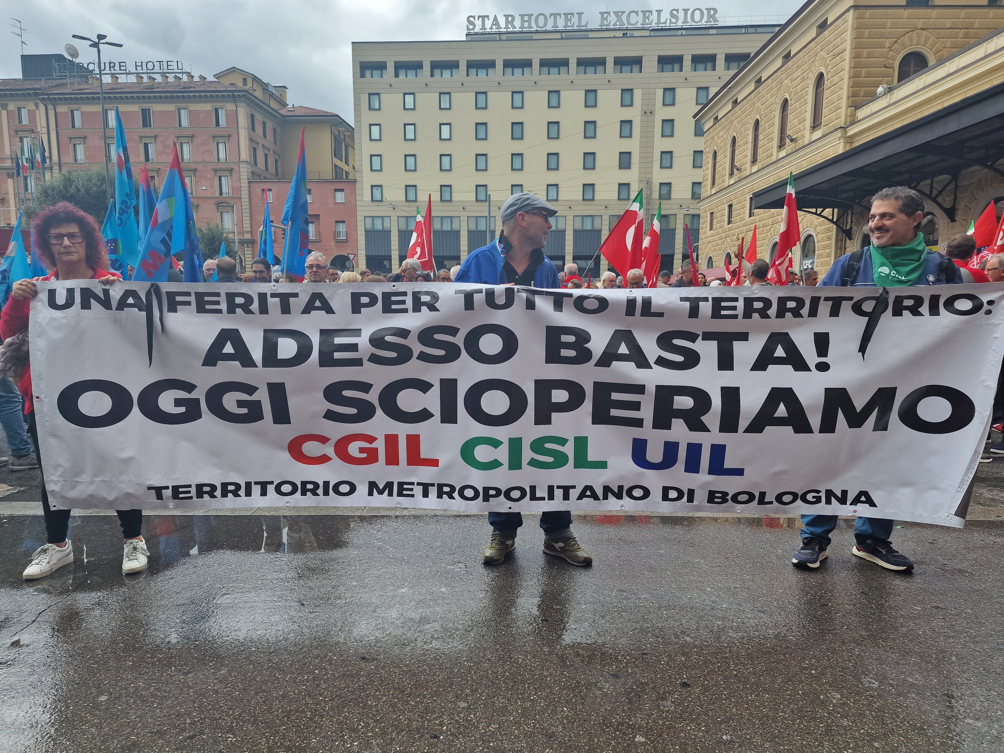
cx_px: 502
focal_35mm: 23
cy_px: 376
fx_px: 667
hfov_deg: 73.9
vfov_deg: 58.9
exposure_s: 1/180
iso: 50
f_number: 1.8
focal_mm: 6.4
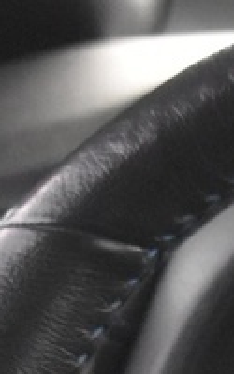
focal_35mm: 359
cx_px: 670
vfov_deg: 5.7
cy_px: 827
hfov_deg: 3.6
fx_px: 3664
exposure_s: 1/15
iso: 3200
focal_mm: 29
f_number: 4.2
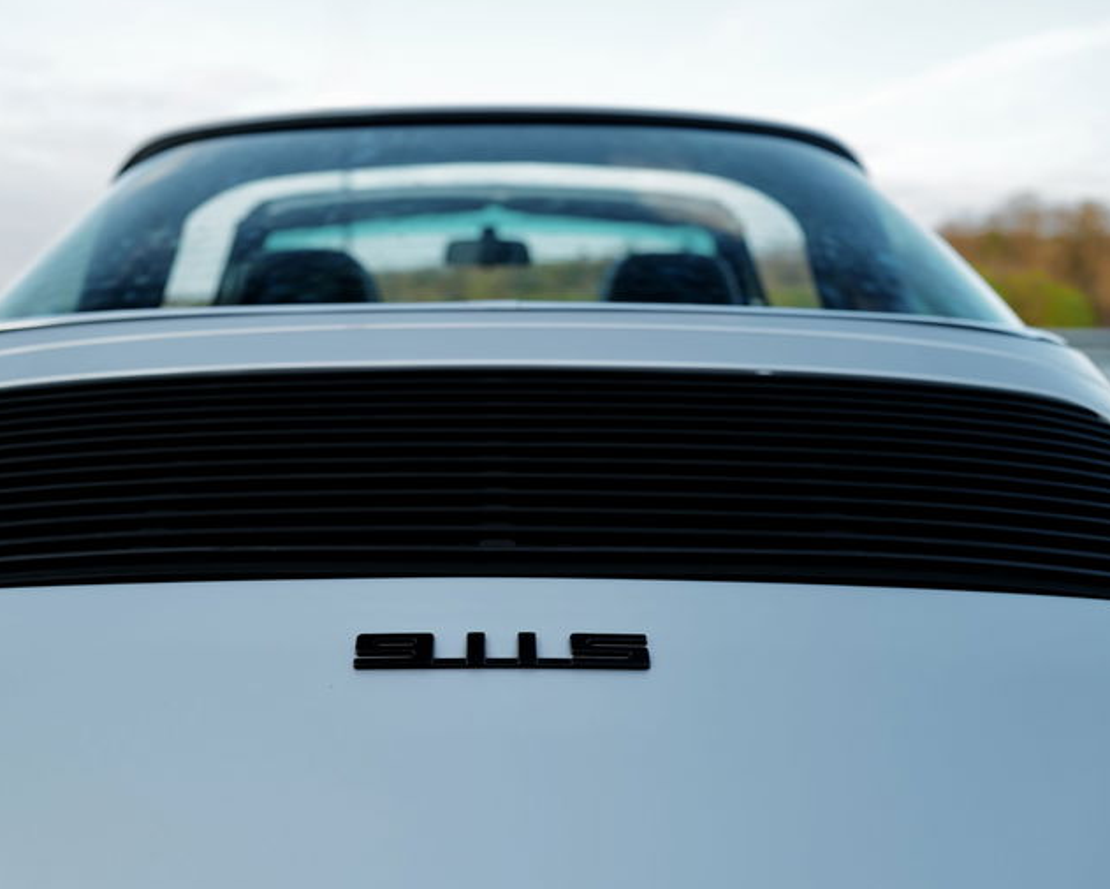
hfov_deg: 55.6
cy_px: 444
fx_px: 1051
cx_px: 501
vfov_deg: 45.8
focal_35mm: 32
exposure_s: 1/60
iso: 100
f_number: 3.2
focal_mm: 28
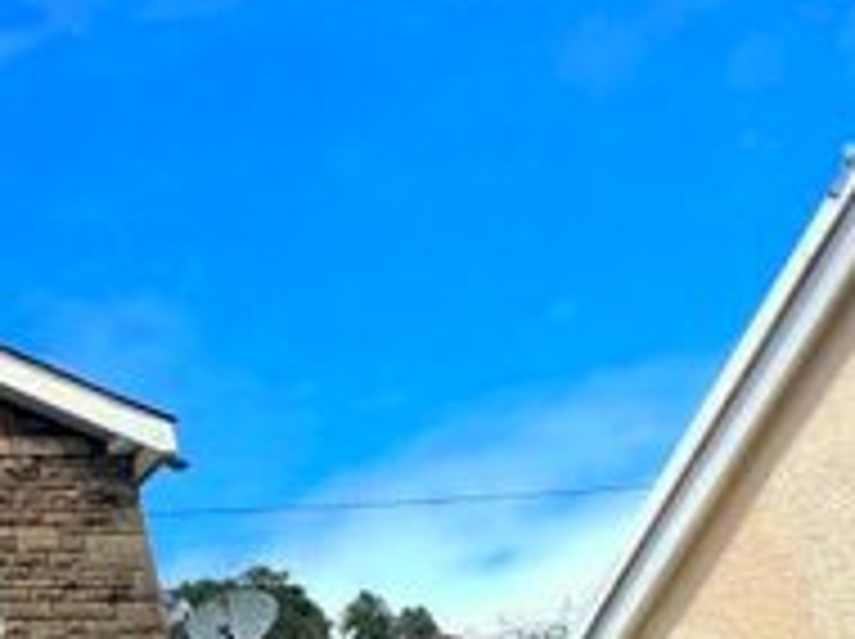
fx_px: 1184
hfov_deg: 25.0
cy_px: 682
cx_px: -549
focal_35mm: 48
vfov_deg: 27.9
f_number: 1.8
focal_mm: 1.57
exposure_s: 1/1946
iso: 32
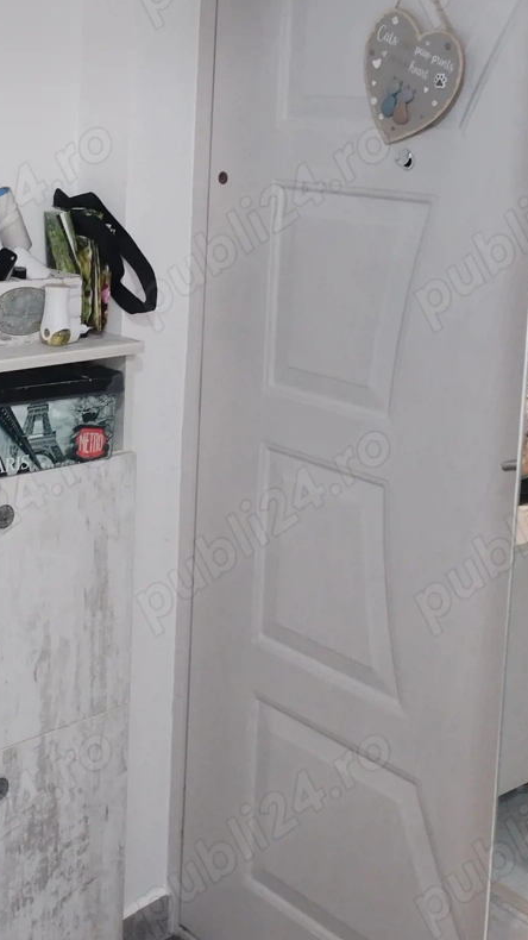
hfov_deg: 25.6
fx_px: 1146
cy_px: 287
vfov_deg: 43.7
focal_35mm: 46
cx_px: 122
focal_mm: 2.02
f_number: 1.8
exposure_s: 1/25
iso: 225
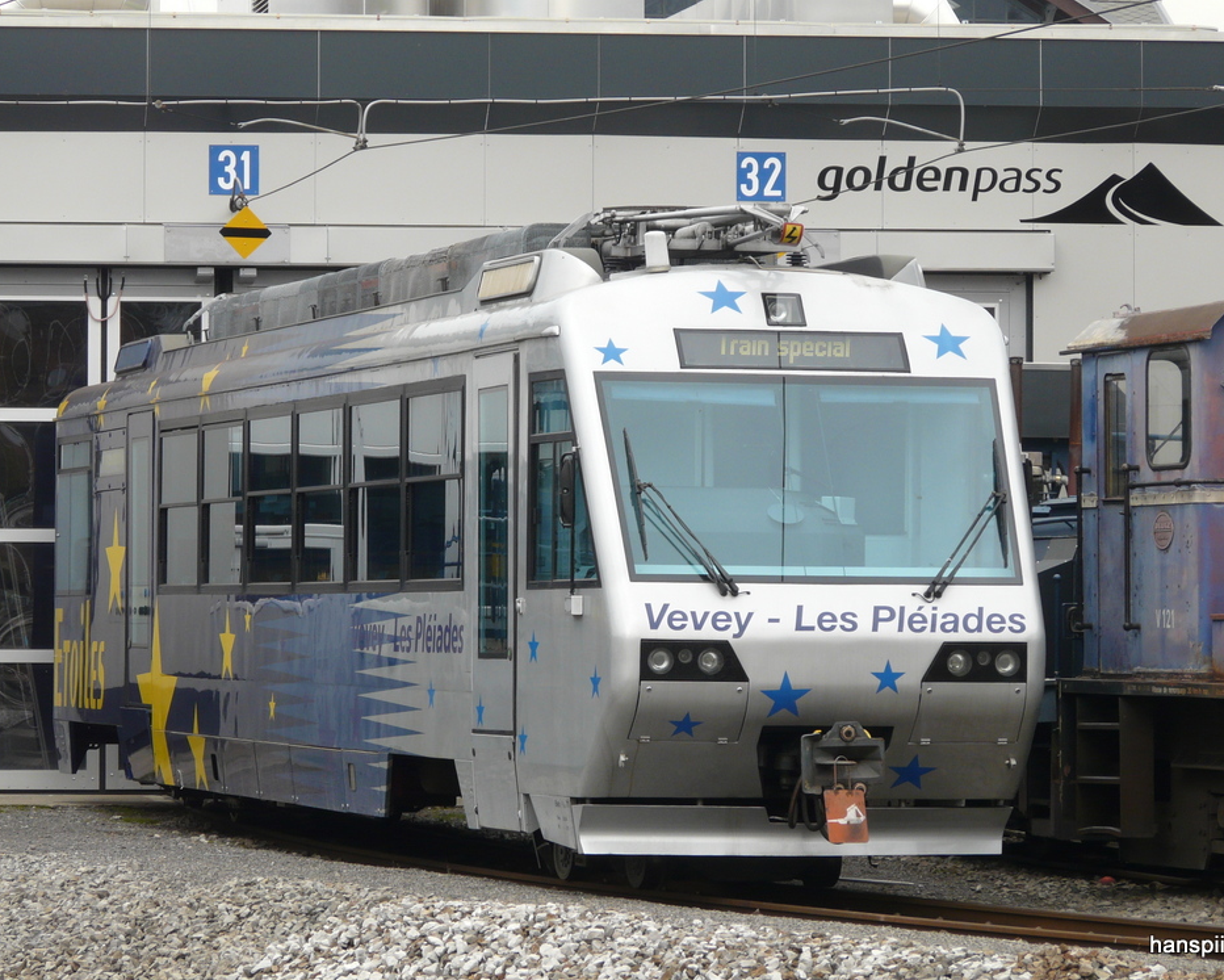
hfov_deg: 10.8
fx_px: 6486
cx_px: 600
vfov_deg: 8.6
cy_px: 491
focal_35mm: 179
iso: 100
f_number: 4
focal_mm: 28.1
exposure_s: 1/160
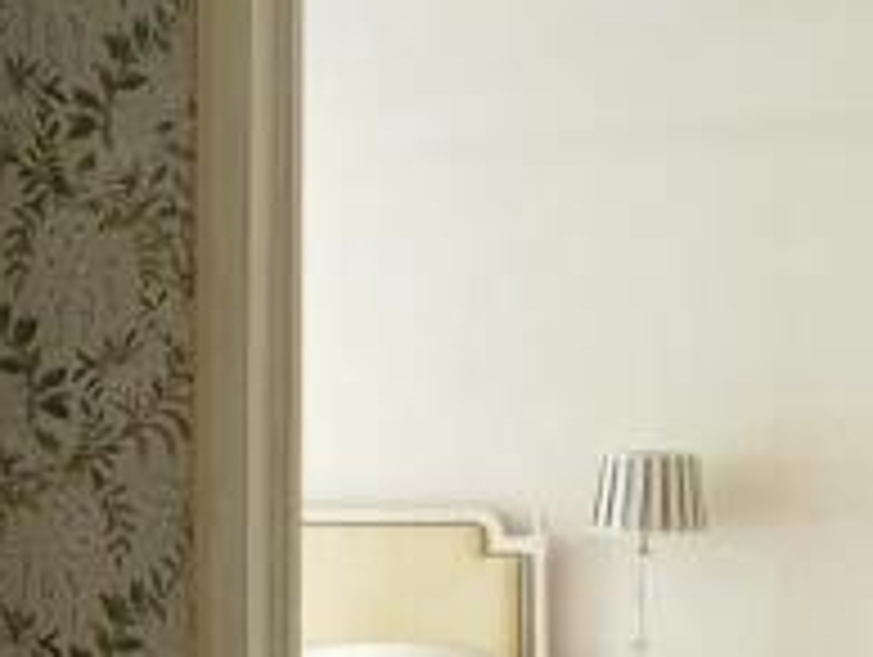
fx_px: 1515
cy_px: 646
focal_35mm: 60
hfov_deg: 29.6
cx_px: -38
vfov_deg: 23.5
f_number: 2
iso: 640
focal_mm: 1.82
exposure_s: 1/33
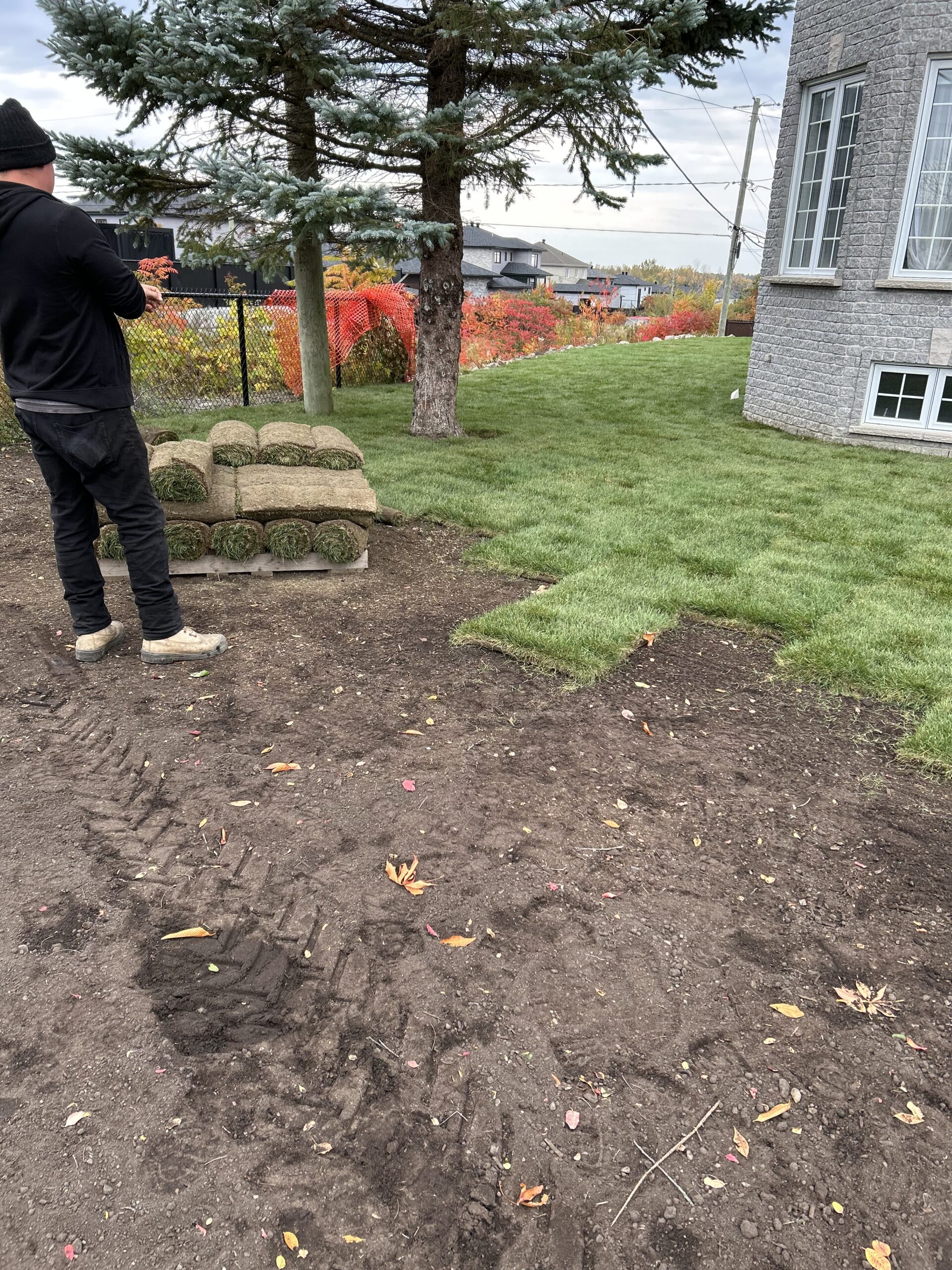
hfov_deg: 53.1
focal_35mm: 26
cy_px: 635
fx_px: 953
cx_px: 476
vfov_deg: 67.3
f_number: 1.5
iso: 64
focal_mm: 5.7
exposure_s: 1/171
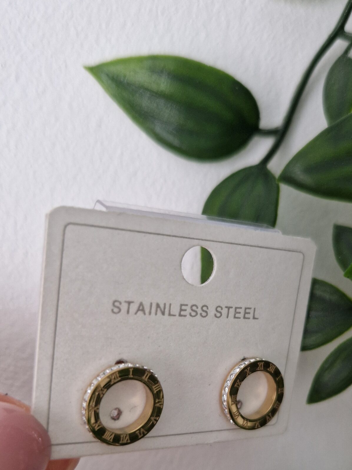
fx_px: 501
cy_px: 323
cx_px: 207
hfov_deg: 38.6
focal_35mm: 37
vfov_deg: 49.0
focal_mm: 5.4
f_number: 1.8
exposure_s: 1/100
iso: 250
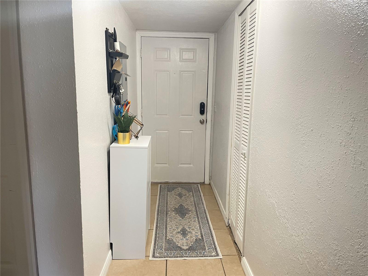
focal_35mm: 26
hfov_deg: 67.3
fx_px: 276
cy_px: 138
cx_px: 184
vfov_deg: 53.1
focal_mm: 4.2
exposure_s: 1/60
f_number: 1.6
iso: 200
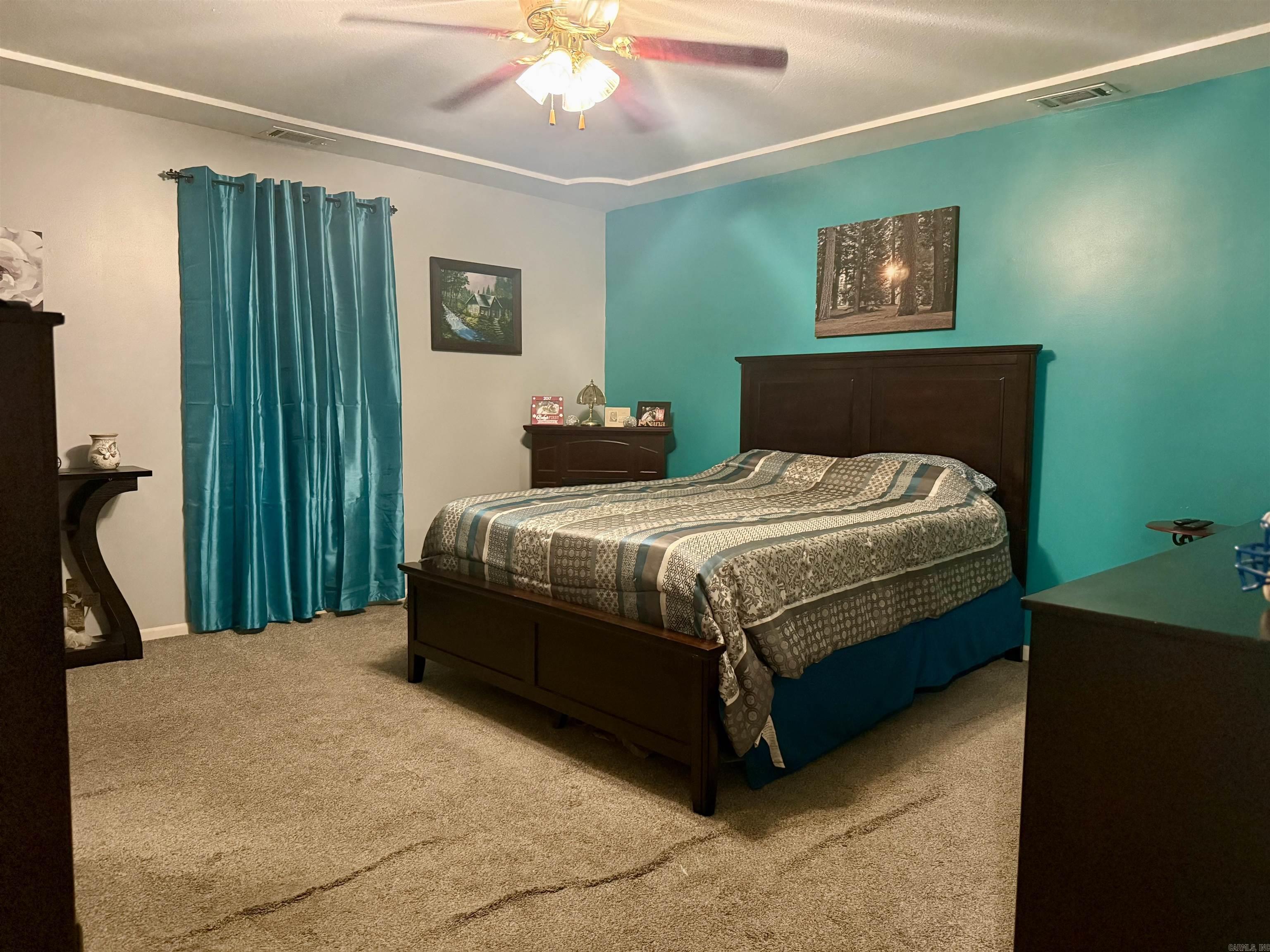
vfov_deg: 56.8
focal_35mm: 24
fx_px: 881
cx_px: 635
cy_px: 476
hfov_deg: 71.6
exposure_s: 1/30
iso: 1000
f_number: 1.78
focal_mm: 6.76
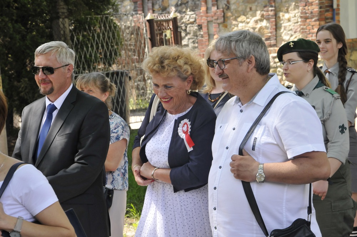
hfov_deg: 18.2
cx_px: 178
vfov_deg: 12.1
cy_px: 118
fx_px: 1114
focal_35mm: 112
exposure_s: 1/250
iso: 800
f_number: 8
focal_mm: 75
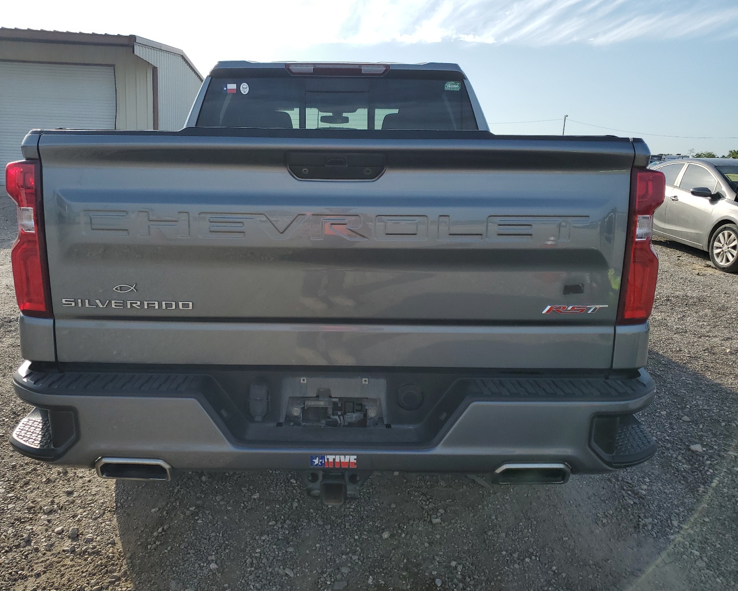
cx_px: 338
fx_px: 612
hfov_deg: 62.1
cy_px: 286
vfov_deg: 51.5
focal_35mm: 28
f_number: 1.5
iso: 50
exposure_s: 1/3333
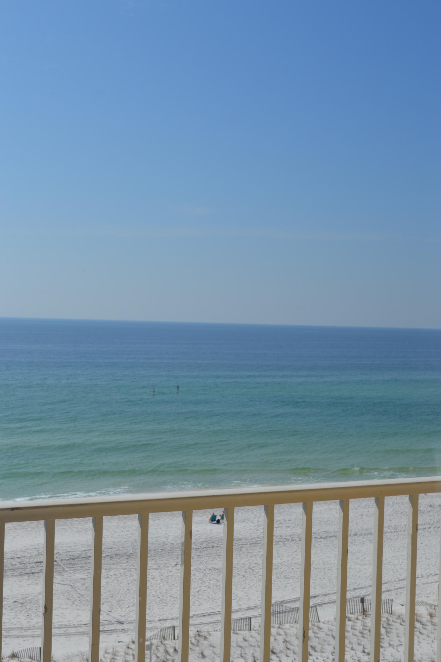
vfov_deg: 38.9
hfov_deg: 26.5
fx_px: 937
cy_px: 331
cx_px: 220
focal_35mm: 51
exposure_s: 1/250
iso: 100
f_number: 8
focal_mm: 34
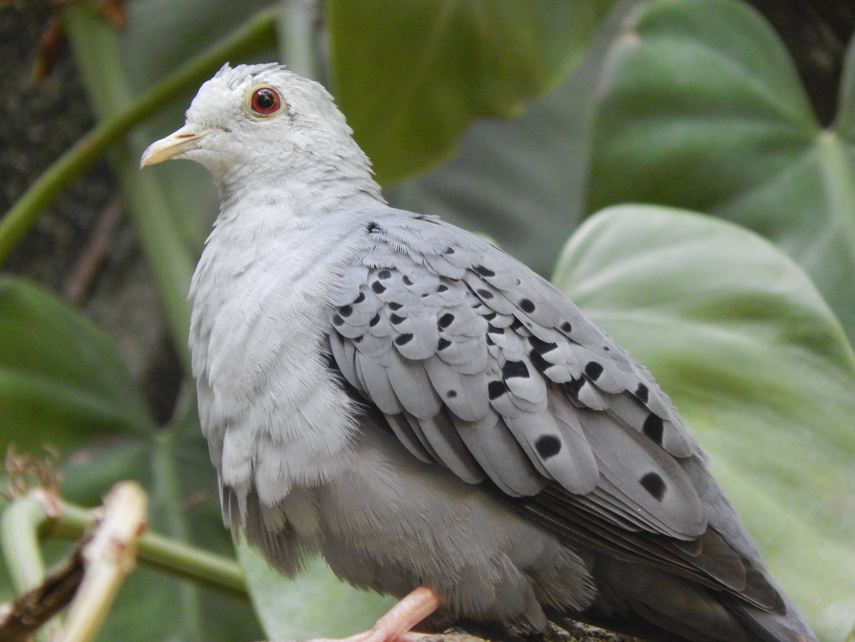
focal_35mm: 603
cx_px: 428
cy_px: 321
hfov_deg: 3.3
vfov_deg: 2.5
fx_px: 14894
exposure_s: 1/30
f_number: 5.8
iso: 800
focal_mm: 107.1
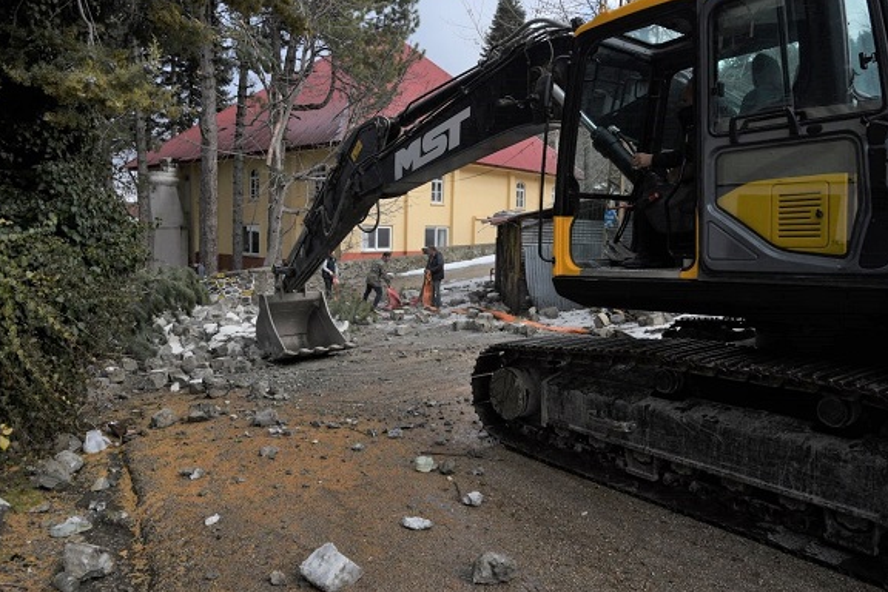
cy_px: 290
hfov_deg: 71.5
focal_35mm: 25
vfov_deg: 51.3
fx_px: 617
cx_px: 446
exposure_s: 1/200
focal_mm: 24
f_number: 10
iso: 250
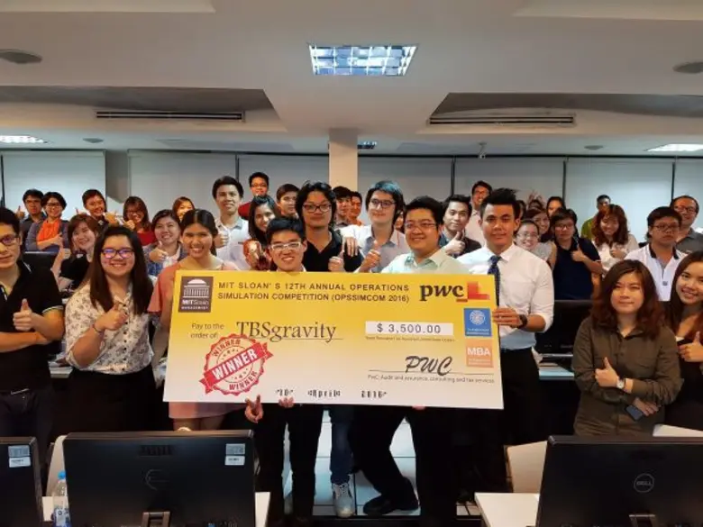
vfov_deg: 53.1
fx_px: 528
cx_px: 352
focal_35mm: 26
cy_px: 264
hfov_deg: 67.3
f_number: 1.7
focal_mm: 4.2
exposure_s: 1/33
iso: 160
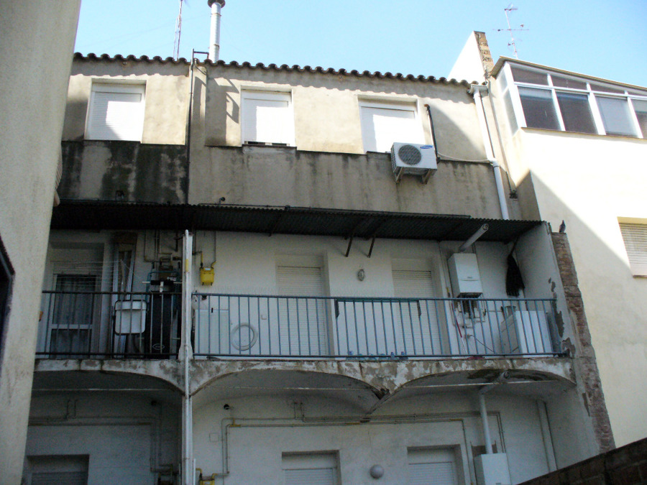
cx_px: 324
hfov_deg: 50.1
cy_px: 242
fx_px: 692
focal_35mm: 37
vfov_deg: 38.7
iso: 400
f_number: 5.6
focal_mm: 6.1
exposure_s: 1/500
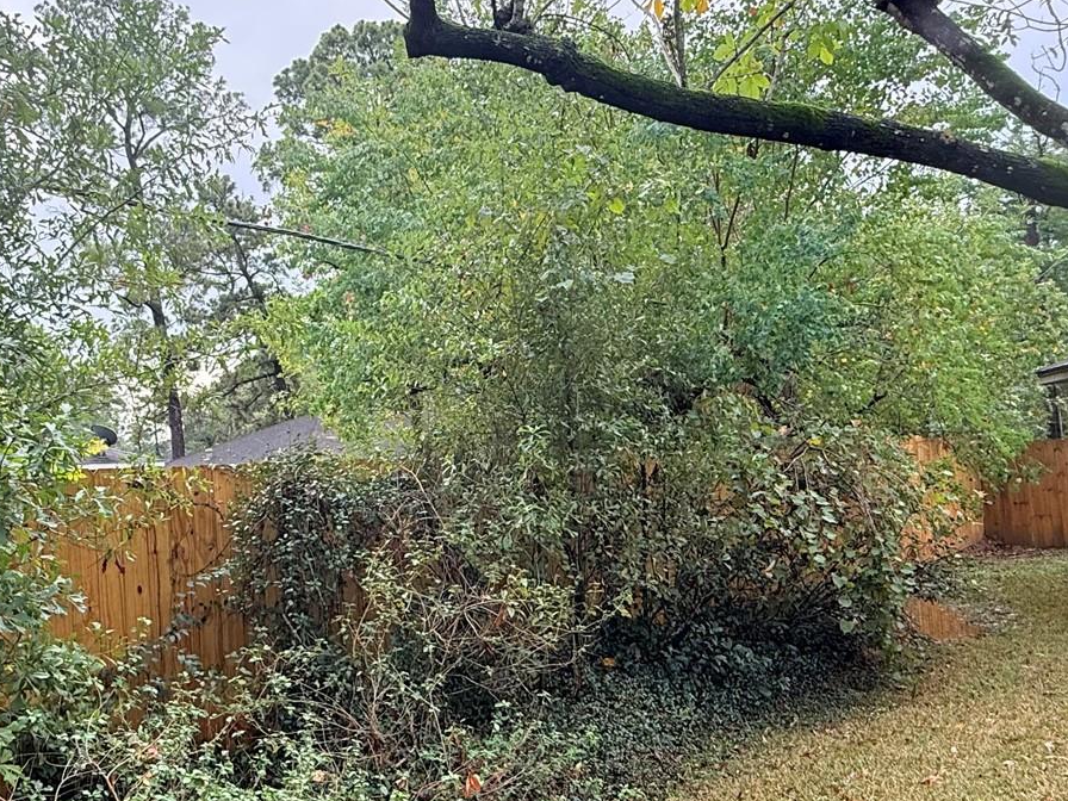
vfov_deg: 44.2
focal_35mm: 32
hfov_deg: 56.4
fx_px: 987
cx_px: 423
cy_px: 416
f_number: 2.2
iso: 64
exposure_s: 1/264
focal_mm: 2.22
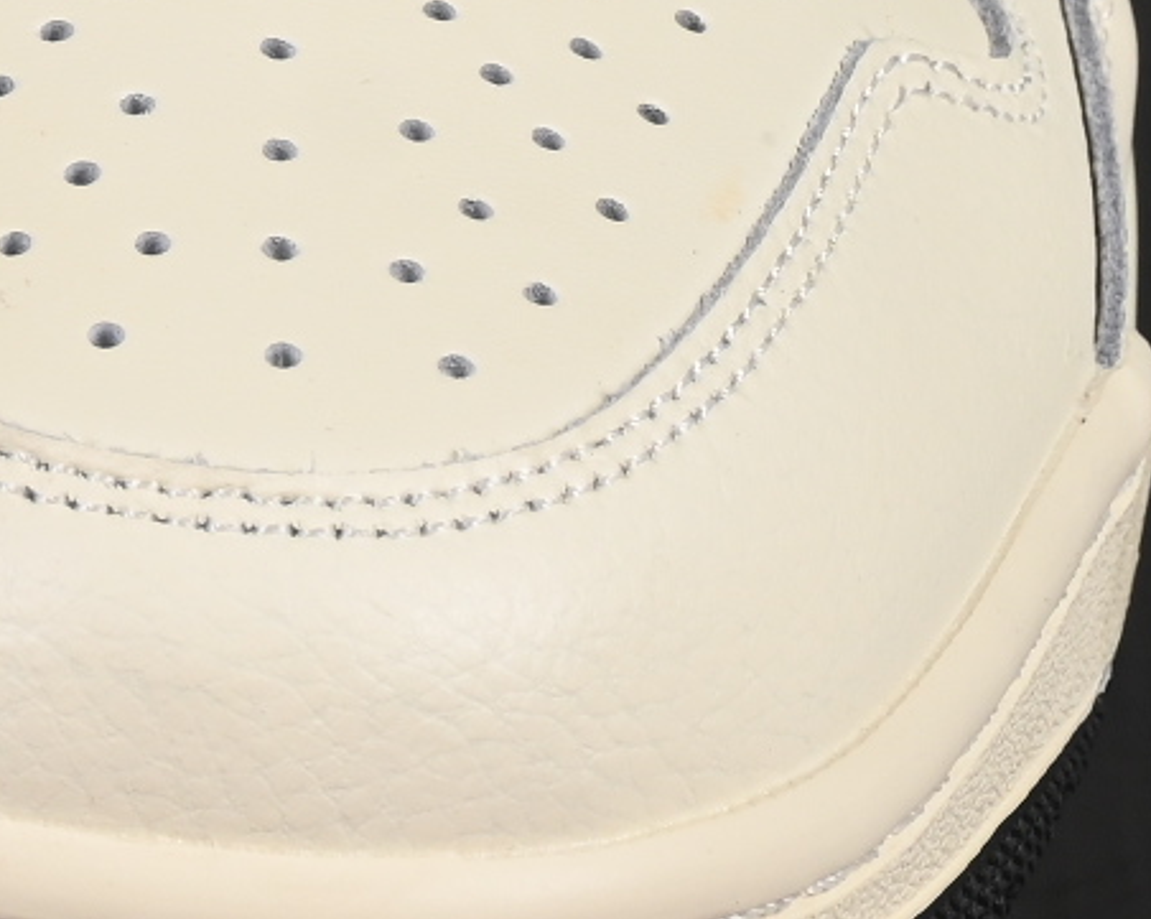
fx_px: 14775
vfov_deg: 3.6
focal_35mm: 434
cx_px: -629
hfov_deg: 4.4
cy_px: -221
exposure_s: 1/80
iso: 160
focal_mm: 50
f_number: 8
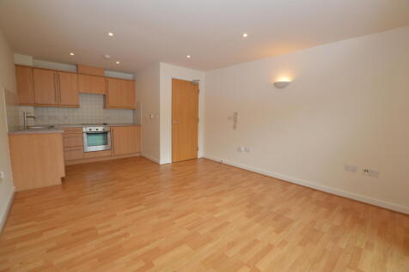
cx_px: 204
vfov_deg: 77.3
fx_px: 170
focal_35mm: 15
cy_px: 136
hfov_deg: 100.4
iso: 400
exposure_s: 1/125
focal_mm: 10
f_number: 5.6
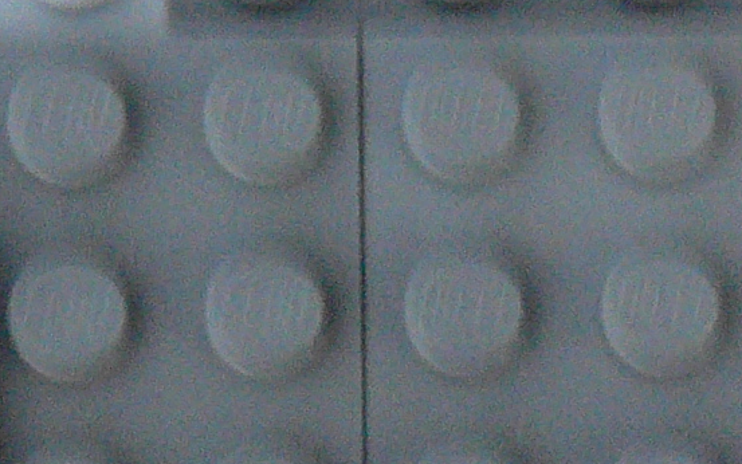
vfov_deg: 3.8
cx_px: 394
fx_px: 6958
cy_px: 319
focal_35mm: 344
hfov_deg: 6.1
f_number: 3.2
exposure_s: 1/13
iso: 200
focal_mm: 11.6
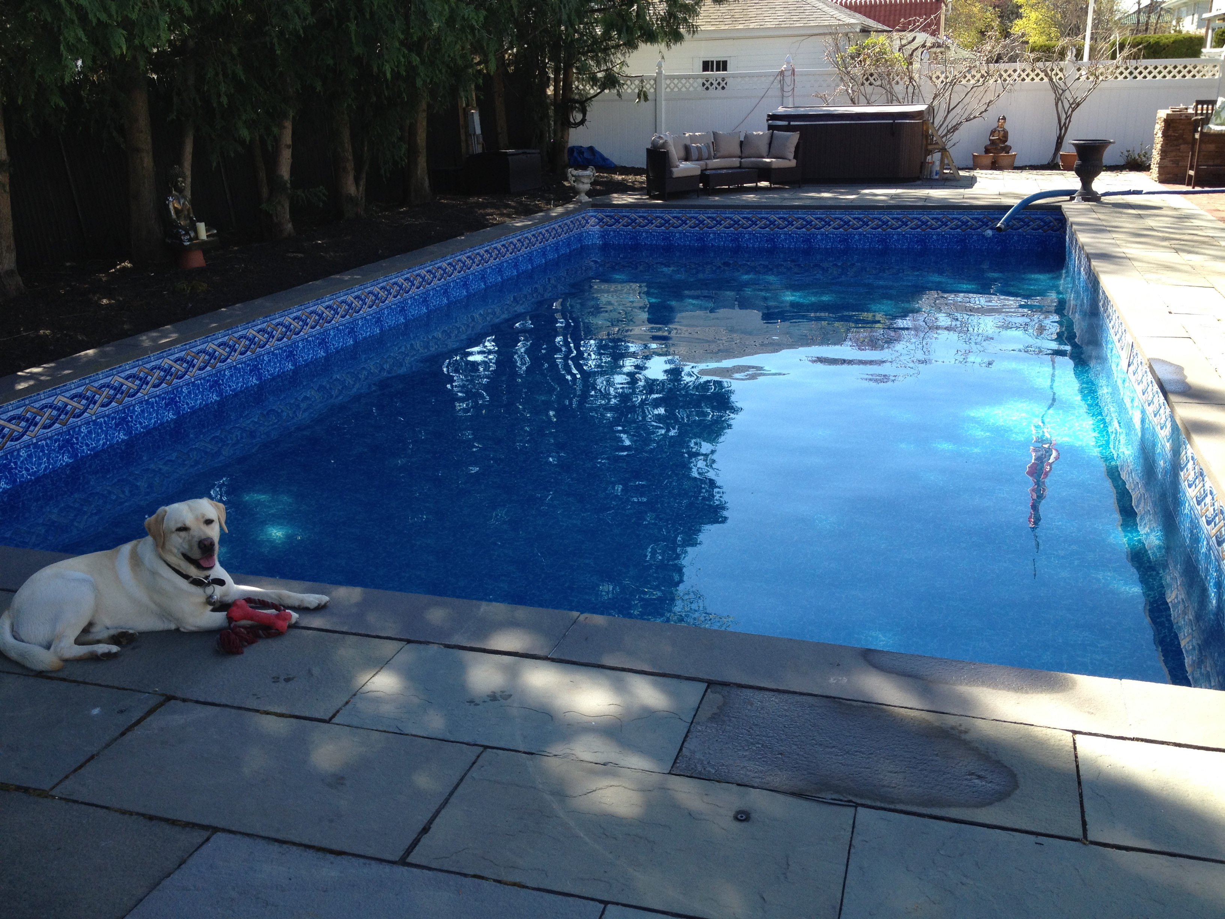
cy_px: 460
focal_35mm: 35
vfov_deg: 40.7
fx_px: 1239
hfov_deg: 52.6
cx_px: 612
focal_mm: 4.28
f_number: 2.4
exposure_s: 1/375
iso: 50
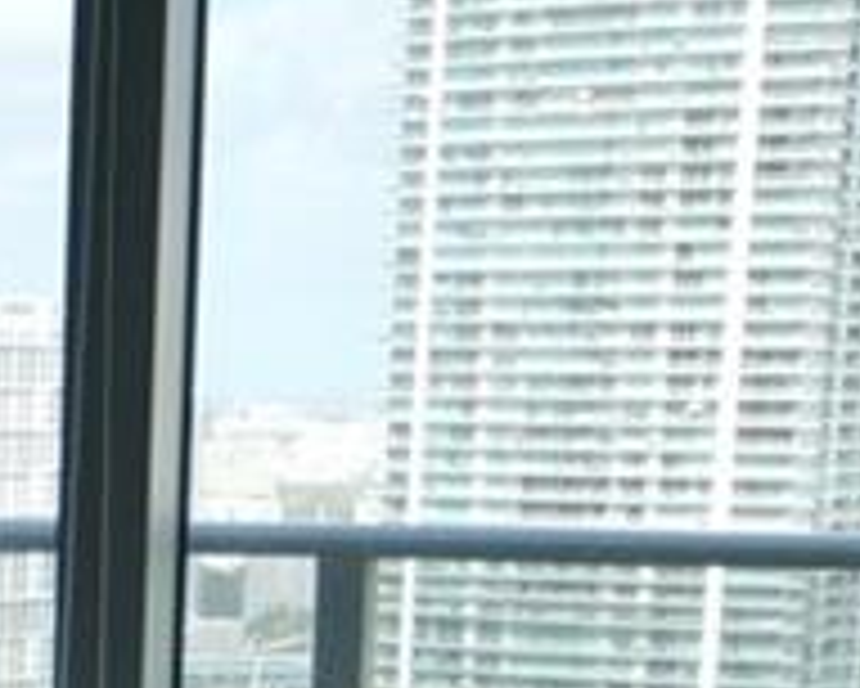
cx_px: -450
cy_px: 949
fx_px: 3005
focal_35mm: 118
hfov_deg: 15.0
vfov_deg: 12.6
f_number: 4.5
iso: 100
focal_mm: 10
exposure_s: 1/80
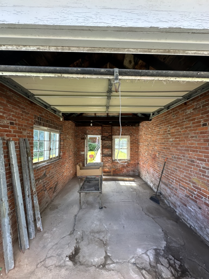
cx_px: 104
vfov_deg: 102.0
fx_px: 113
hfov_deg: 85.7
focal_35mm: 14
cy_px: 140
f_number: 2.2
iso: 50
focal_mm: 2.22
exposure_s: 1/99
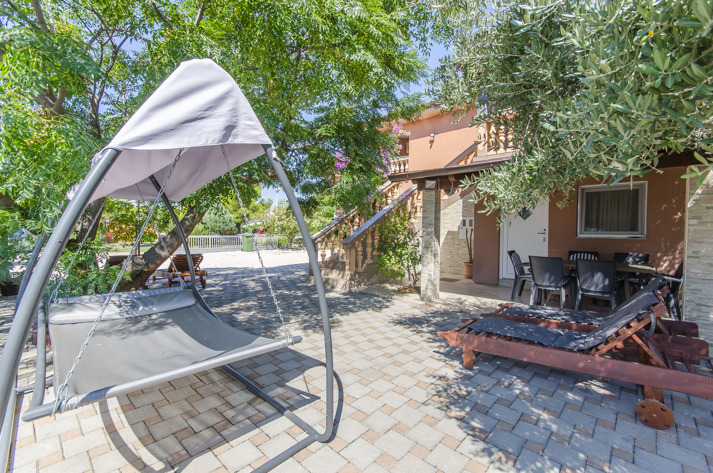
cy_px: 236
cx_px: 356
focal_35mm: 15
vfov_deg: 77.1
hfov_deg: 100.5
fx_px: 296
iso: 140
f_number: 8
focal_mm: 10
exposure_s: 1/250
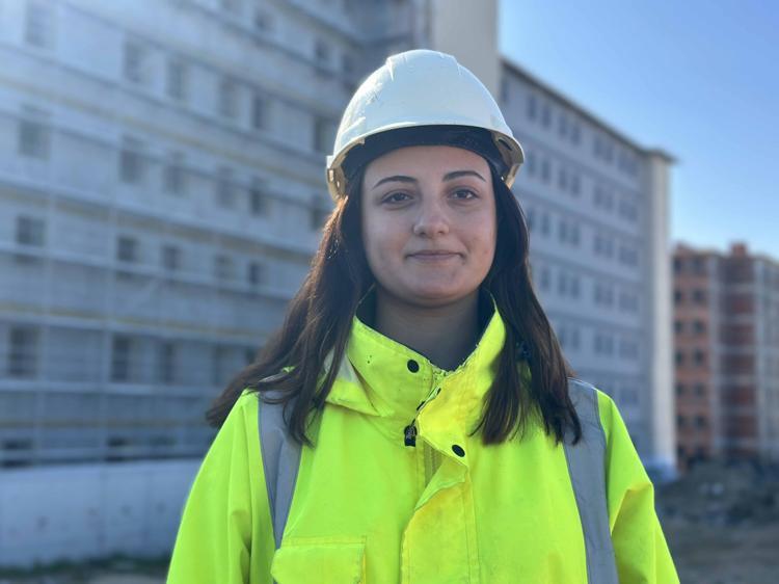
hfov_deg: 39.7
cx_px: 390
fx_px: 1080
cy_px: 292
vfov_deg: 30.2
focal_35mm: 48
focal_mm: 6.86
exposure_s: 1/2203
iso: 80
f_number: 1.78
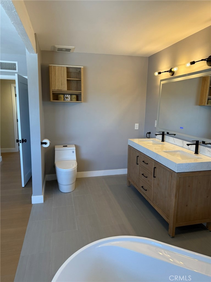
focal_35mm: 24
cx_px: 106
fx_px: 195
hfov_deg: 56.8
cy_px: 141
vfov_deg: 71.6
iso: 125
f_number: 1.78
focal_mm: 6.76
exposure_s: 1/206
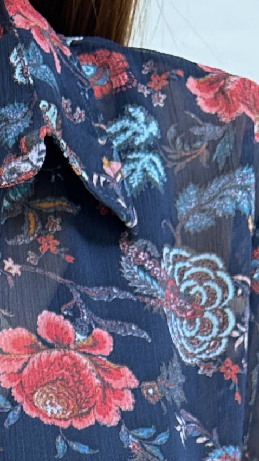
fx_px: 1514
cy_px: 869
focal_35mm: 124
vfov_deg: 14.8
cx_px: -163
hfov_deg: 9.4
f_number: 1.78
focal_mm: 6.86
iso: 80
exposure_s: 1/161
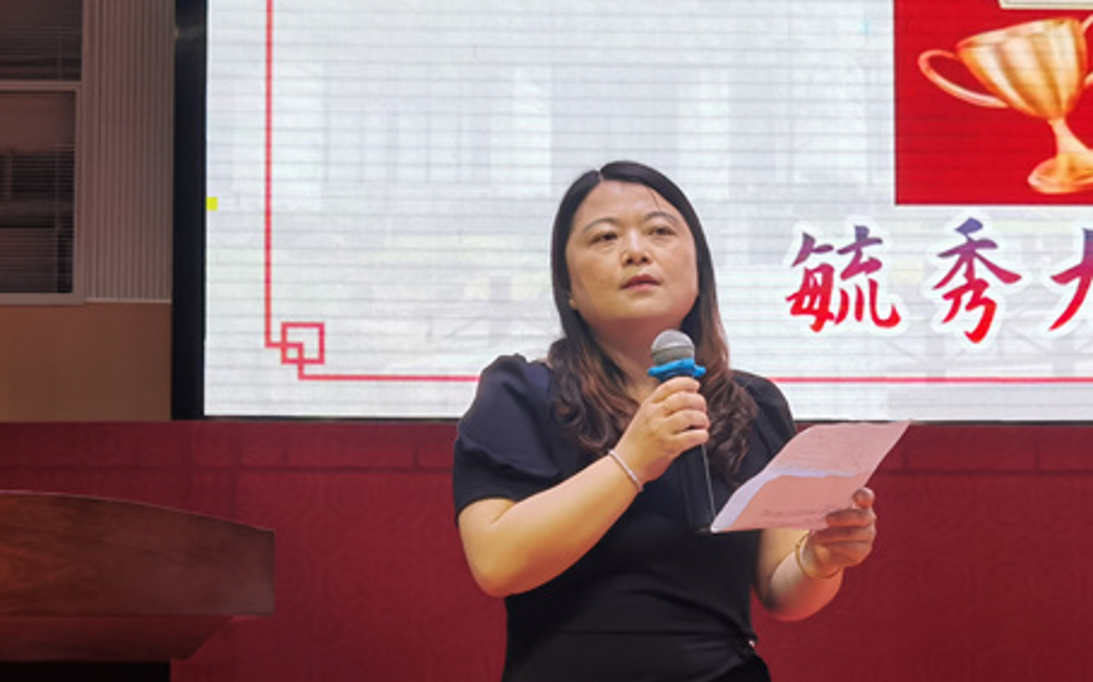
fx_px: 2442
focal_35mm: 82
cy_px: 552
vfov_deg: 15.8
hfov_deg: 25.2
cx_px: 656
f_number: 1.9
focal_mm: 6.71
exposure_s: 1/252
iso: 50
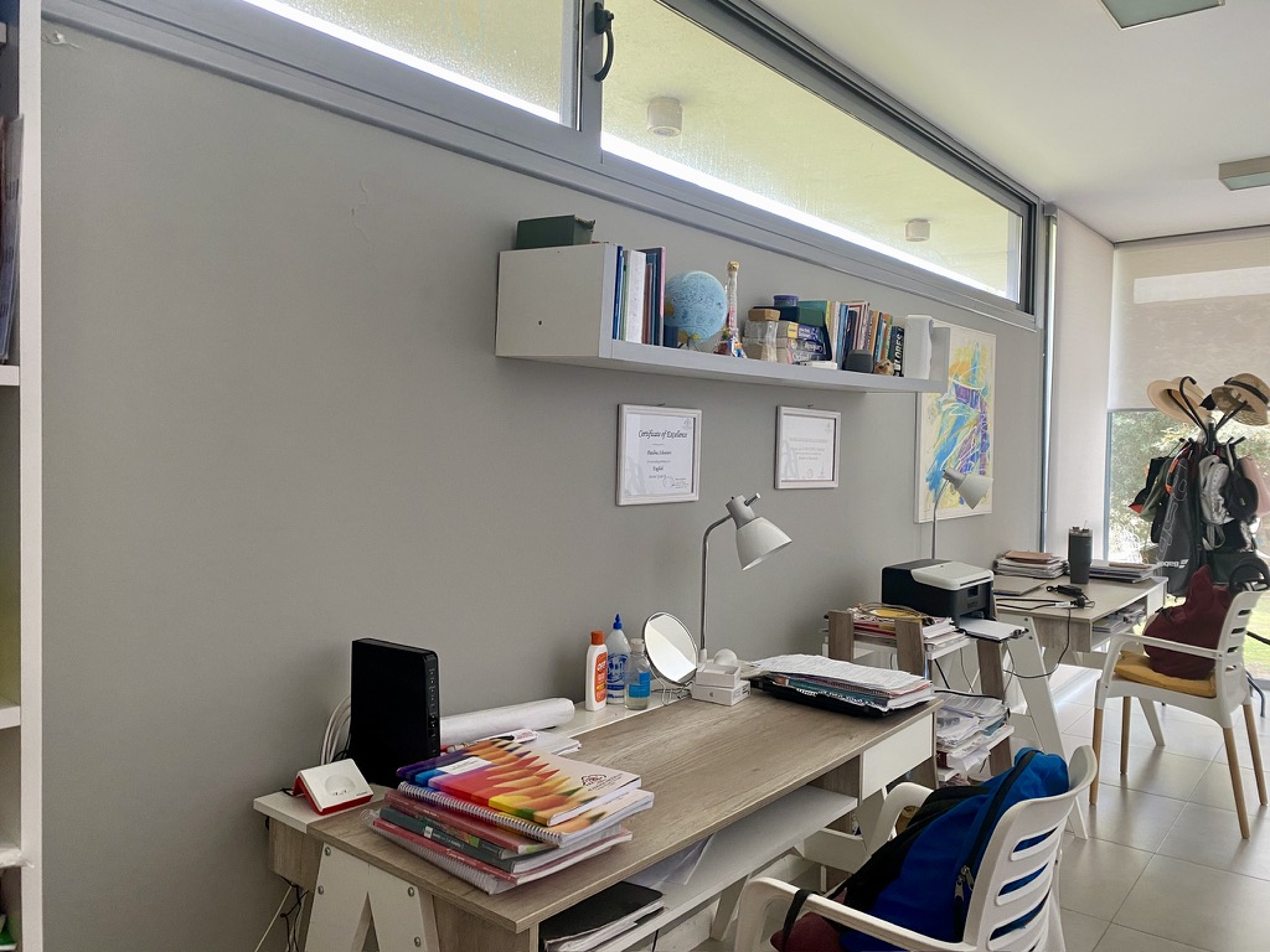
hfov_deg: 67.3
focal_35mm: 26
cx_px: 635
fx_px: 954
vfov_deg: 53.1
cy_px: 476
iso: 125
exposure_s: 1/99
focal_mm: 4.25
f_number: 1.8
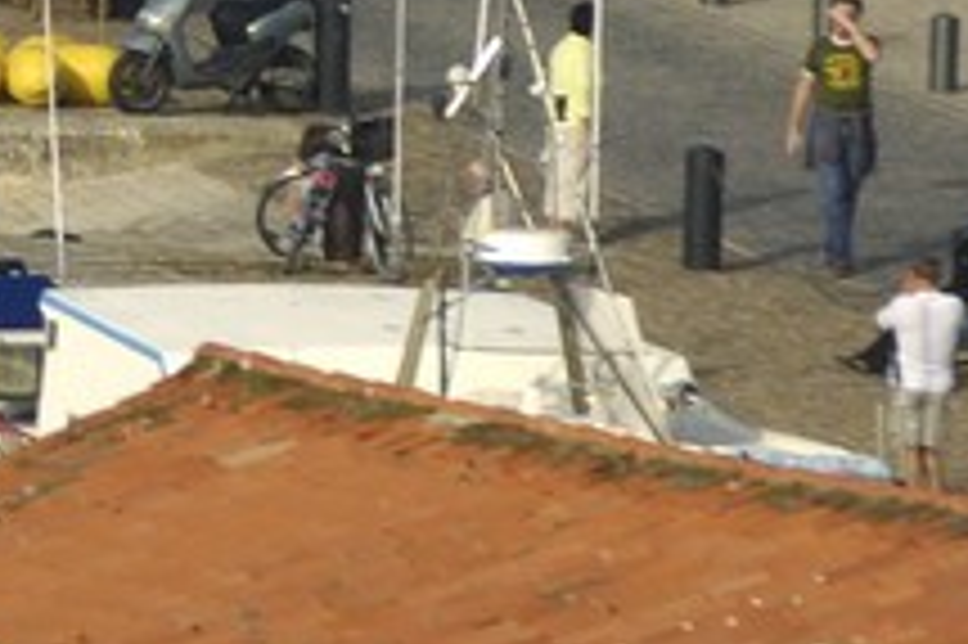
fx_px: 48012
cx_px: -2076
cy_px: -608
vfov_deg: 0.8
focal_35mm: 1787
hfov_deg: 1.2
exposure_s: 1/400
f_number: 6
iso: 100
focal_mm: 160
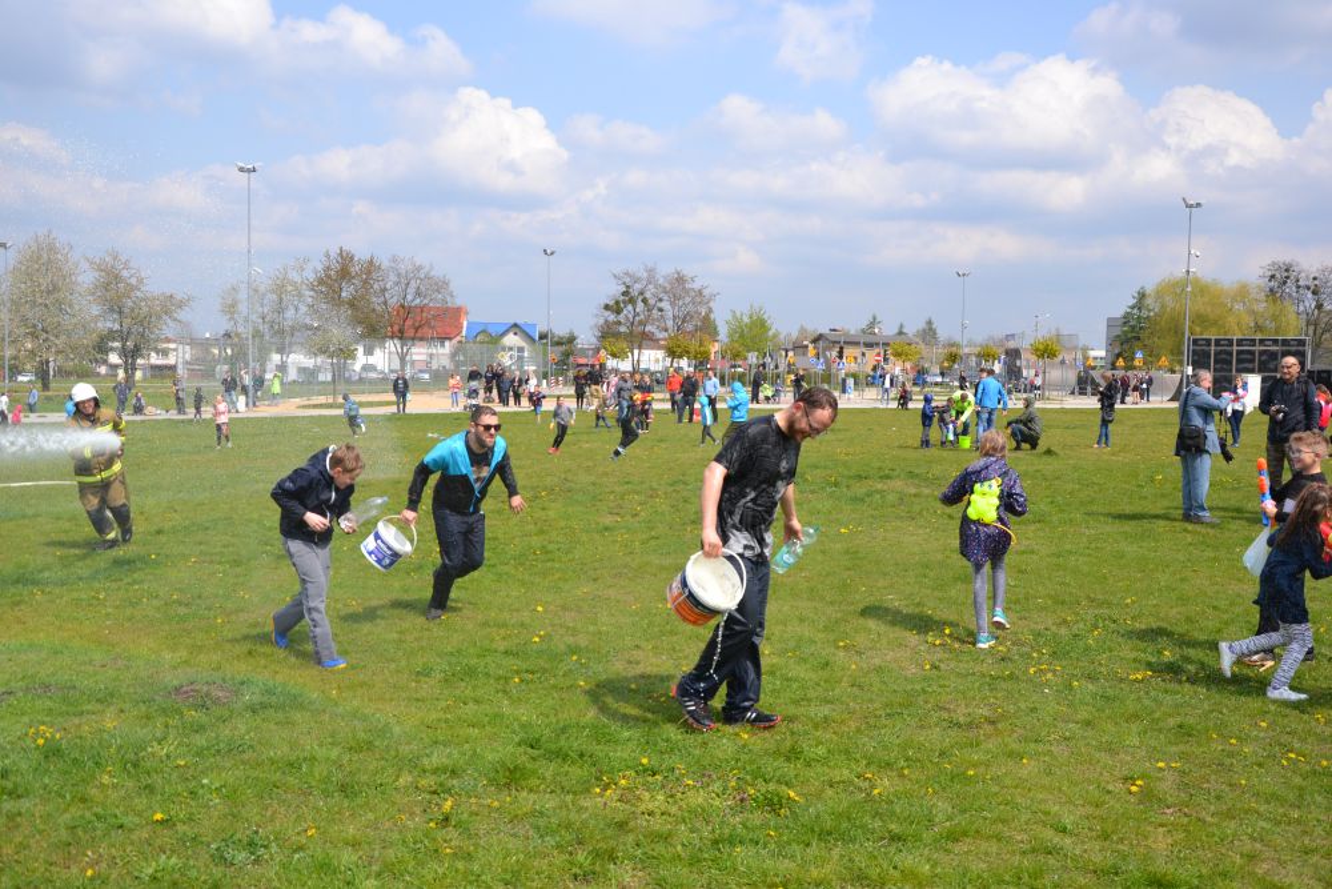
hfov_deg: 57.2
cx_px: 666
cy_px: 444
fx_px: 1221
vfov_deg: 40.0
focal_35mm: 33
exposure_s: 1/1600
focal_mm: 22
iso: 400
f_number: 5.6
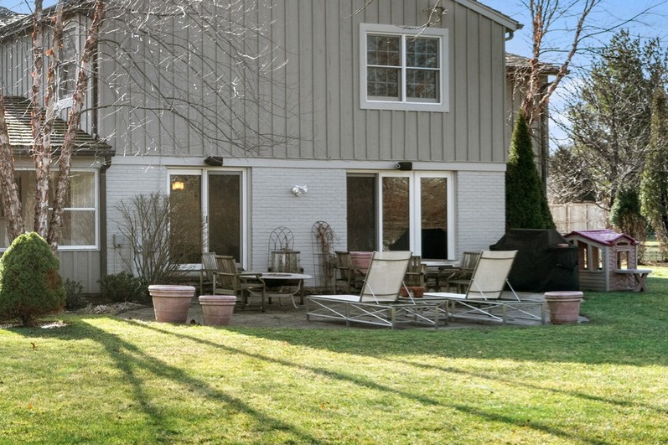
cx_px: 13
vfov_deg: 22.2
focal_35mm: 61
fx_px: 1132
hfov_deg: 30.7
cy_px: 176
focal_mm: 20
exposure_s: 1/160
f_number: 8
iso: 200
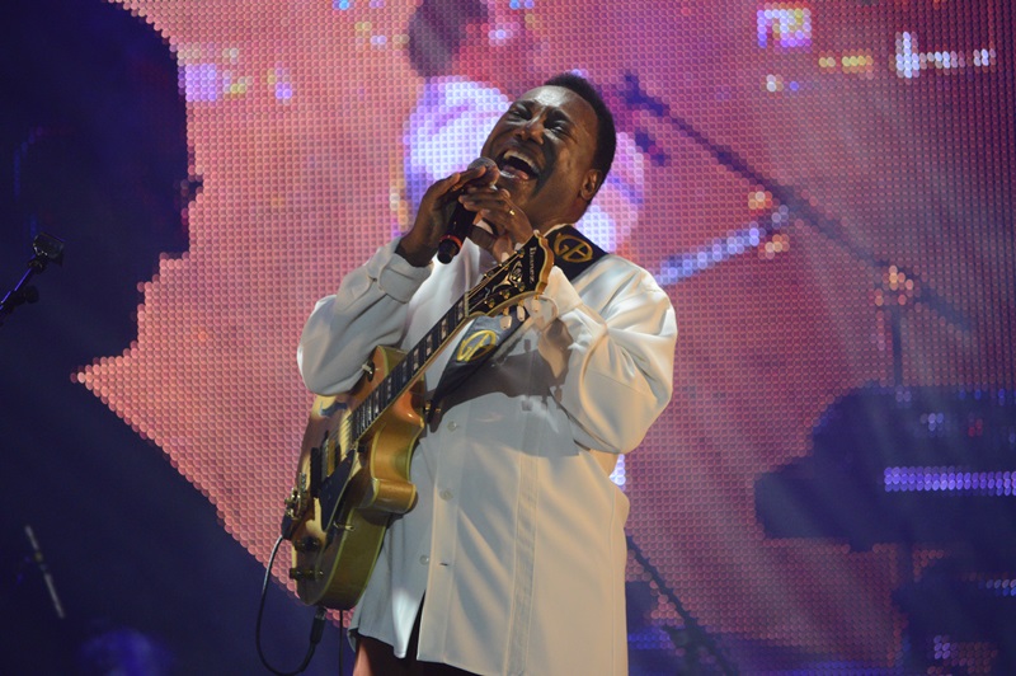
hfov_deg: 11.8
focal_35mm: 174
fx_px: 4907
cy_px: 338
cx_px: 508
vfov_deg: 7.9
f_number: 4.8
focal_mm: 116
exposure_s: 1/200
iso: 2000
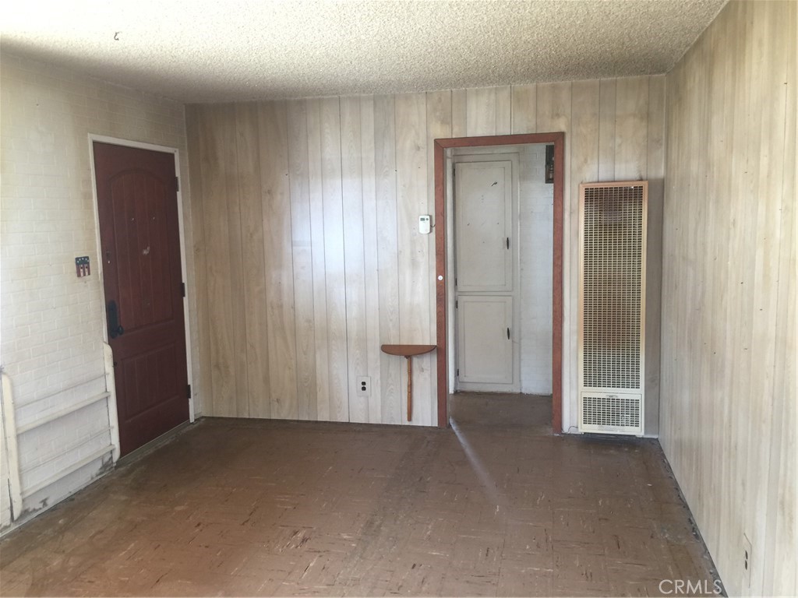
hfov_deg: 61.7
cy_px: 299
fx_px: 669
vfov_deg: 48.2
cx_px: 399
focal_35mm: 29
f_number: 2.2
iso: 32
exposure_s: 1/15
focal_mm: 4.15
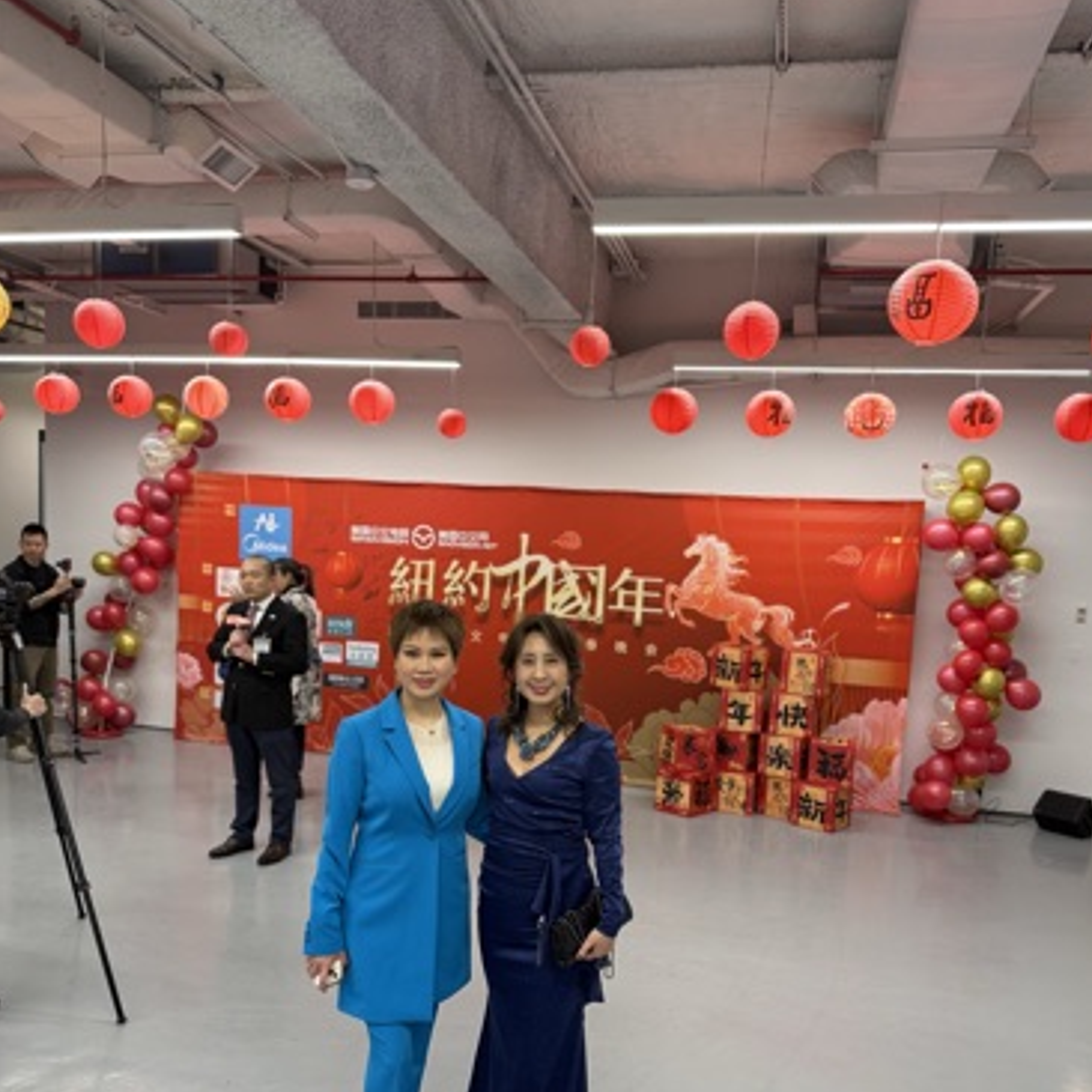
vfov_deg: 55.2
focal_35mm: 29
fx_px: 1035
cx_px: 547
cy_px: 656
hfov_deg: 55.6
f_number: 1.78
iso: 160
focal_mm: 6.76
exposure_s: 1/120
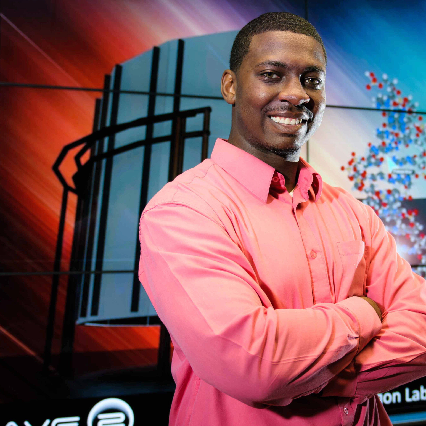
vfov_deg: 34.7
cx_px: 289
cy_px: 218
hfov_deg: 34.3
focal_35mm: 49
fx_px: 682
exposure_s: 1/60
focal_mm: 24
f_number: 2.8
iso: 200
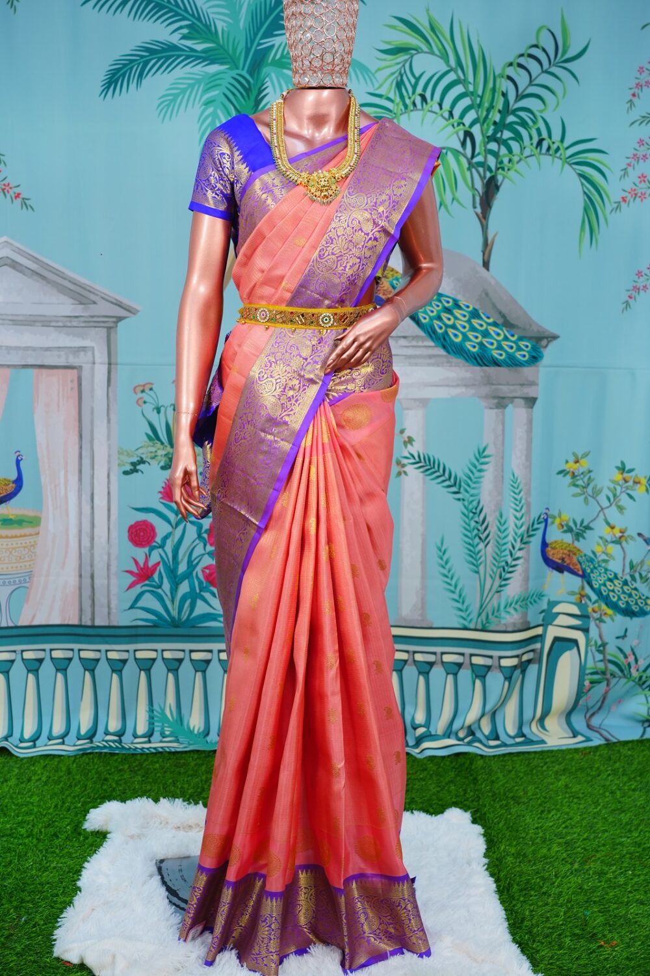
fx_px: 1057
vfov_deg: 49.6
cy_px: 488
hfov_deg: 34.2
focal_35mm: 39
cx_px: 325
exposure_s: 1/250
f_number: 5
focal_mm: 39
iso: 640
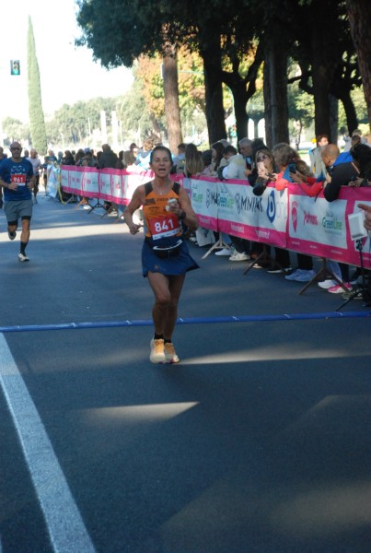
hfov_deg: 13.1
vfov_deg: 19.4
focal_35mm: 105
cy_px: 276
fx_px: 1615
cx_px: 186
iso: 1000
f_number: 5.6
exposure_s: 1/400
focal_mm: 70
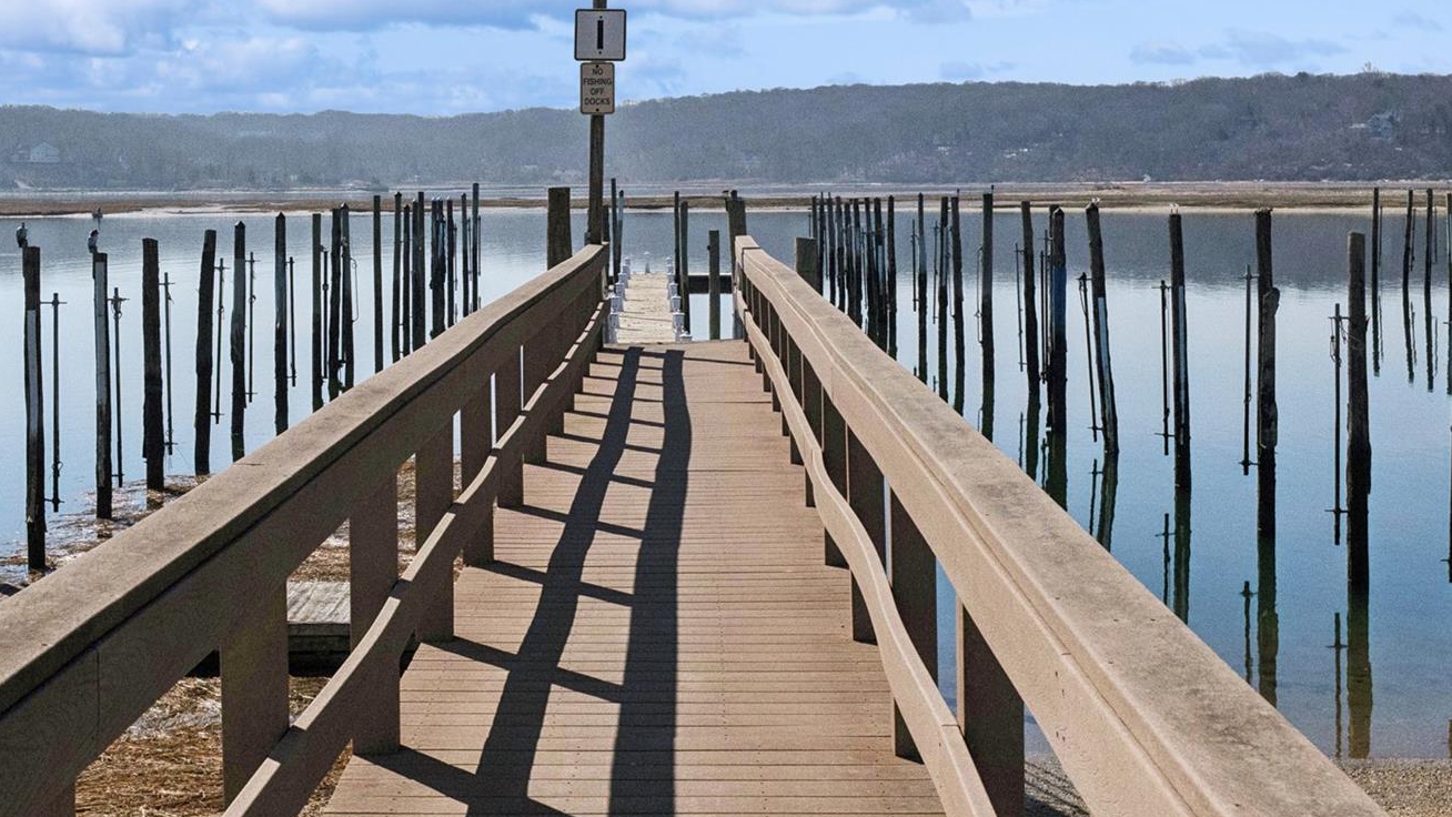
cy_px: 407
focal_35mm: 59
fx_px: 2272
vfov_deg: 20.4
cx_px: 601
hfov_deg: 35.4
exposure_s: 1/10000
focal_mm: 24
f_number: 8
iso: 640
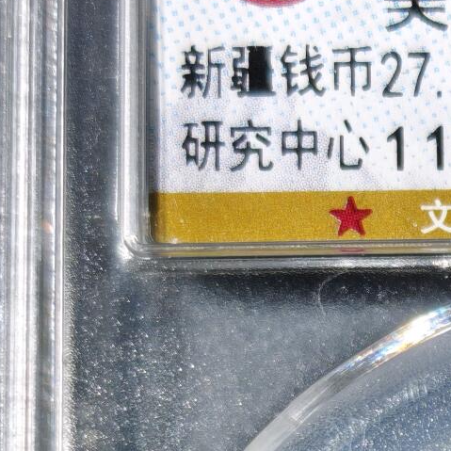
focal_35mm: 166
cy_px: 547
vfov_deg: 10.4
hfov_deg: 10.3
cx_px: 631
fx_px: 2447
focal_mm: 5.85
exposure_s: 1/100
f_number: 1.63
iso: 64
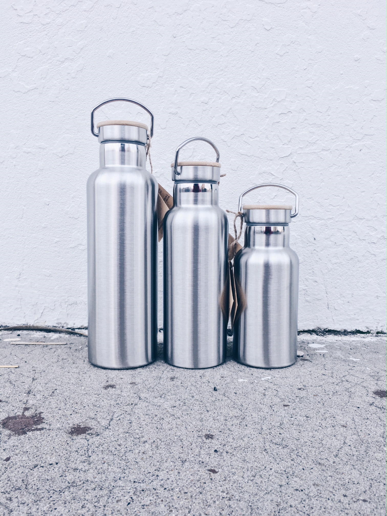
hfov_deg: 48.2
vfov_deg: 61.7
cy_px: 258
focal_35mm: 29
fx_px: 432
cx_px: 194
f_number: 2.2
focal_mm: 4.15
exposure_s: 1/50
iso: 32
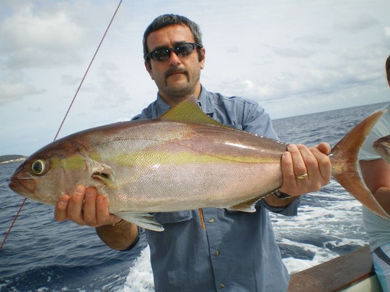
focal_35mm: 36
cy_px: 146
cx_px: 195
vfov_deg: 39.6
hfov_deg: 51.4
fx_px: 405
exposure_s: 1/500
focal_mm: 6.3
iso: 50
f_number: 4.6
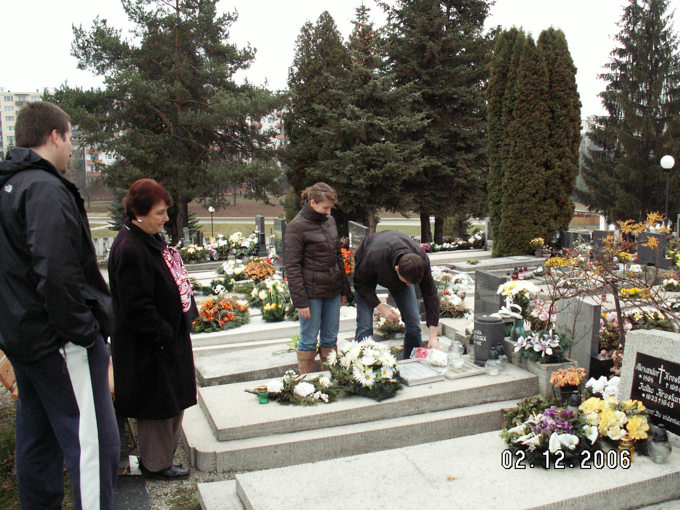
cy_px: 248
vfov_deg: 39.7
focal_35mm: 36
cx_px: 339
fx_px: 707
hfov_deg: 51.4
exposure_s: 1/25
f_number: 2.8
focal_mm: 5.86
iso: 160
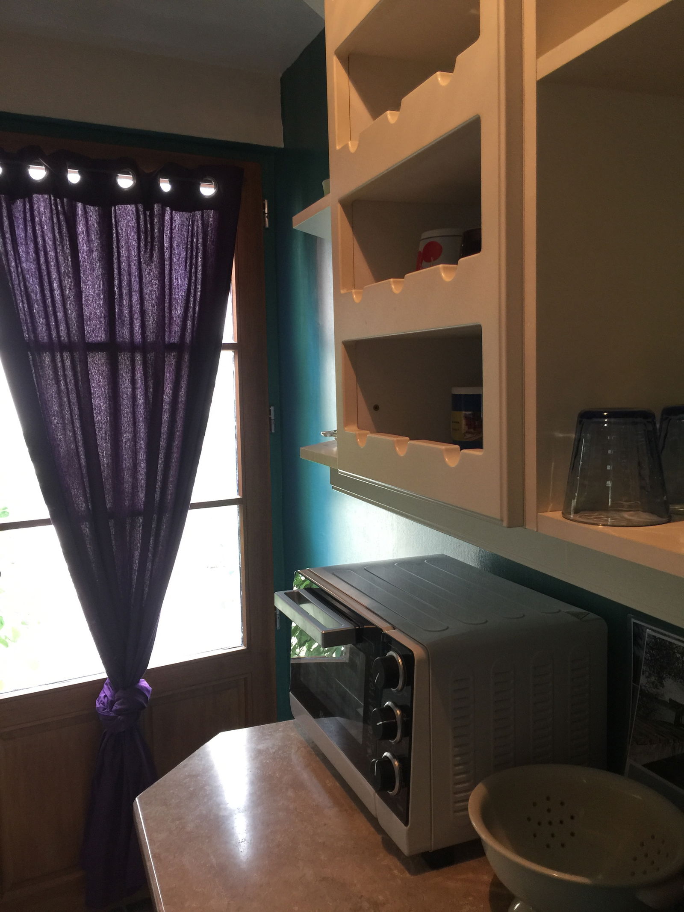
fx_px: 764
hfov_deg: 48.2
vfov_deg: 61.7
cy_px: 456
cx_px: 342
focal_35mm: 29
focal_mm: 4.15
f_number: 2.2
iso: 64
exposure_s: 1/15
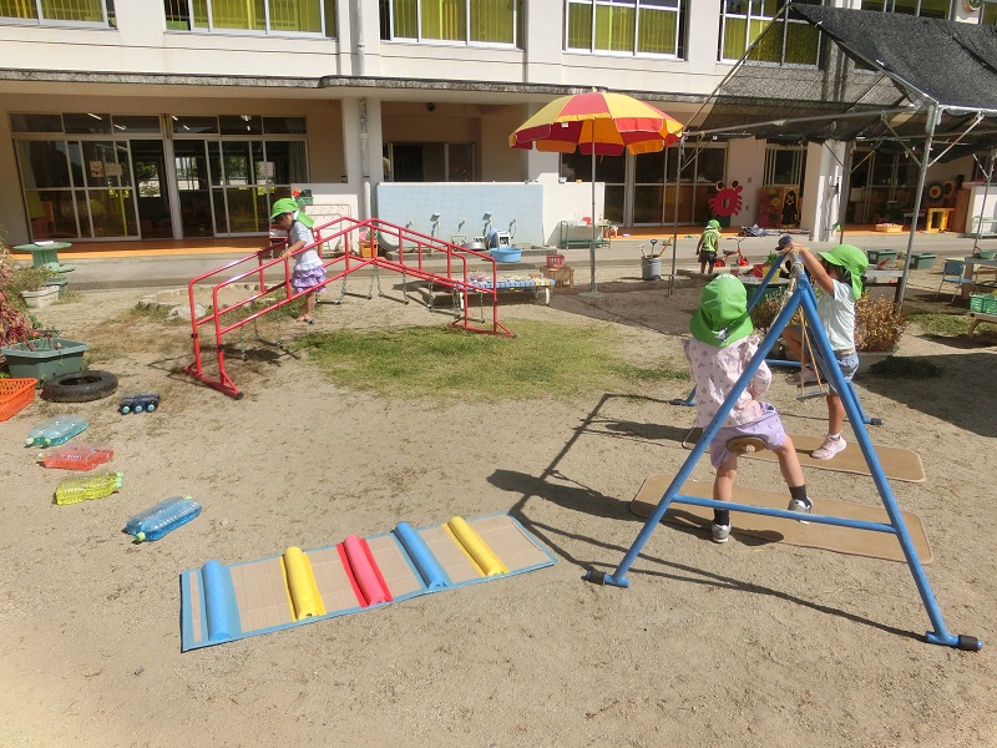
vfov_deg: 54.9
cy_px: 374
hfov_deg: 69.4
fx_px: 720
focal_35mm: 25
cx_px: 498
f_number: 7
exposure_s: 1/500
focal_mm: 4.5
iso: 80
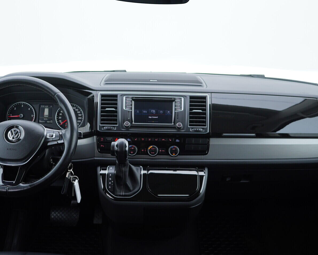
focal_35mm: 41
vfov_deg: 36.5
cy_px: 128
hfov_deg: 44.8
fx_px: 386
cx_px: 145
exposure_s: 1/40
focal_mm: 24
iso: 125
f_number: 3.2
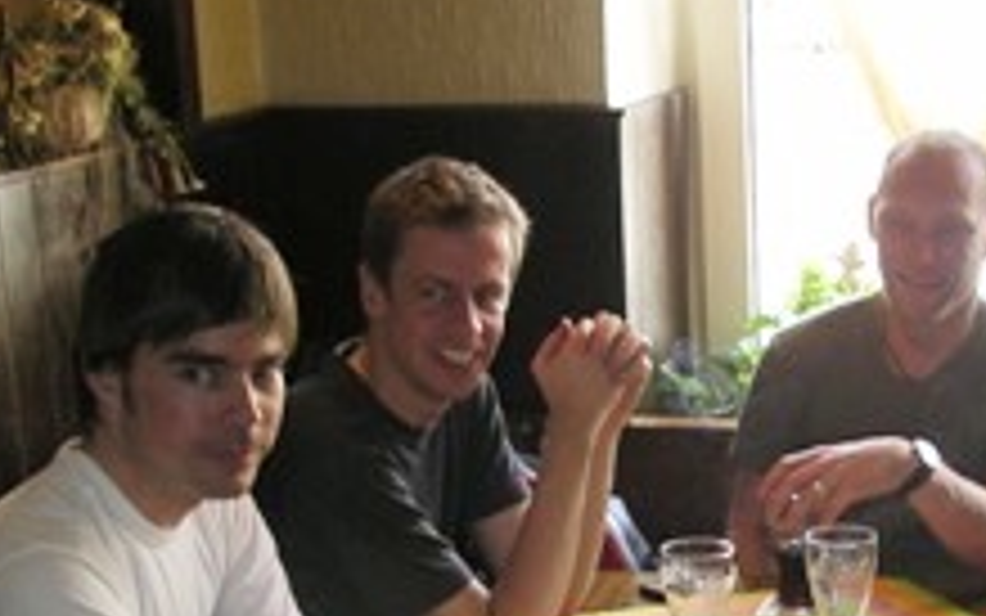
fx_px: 2150
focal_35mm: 80
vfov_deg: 16.0
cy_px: 623
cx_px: 729
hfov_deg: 25.5
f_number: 2.8
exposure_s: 1/43
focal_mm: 7.8
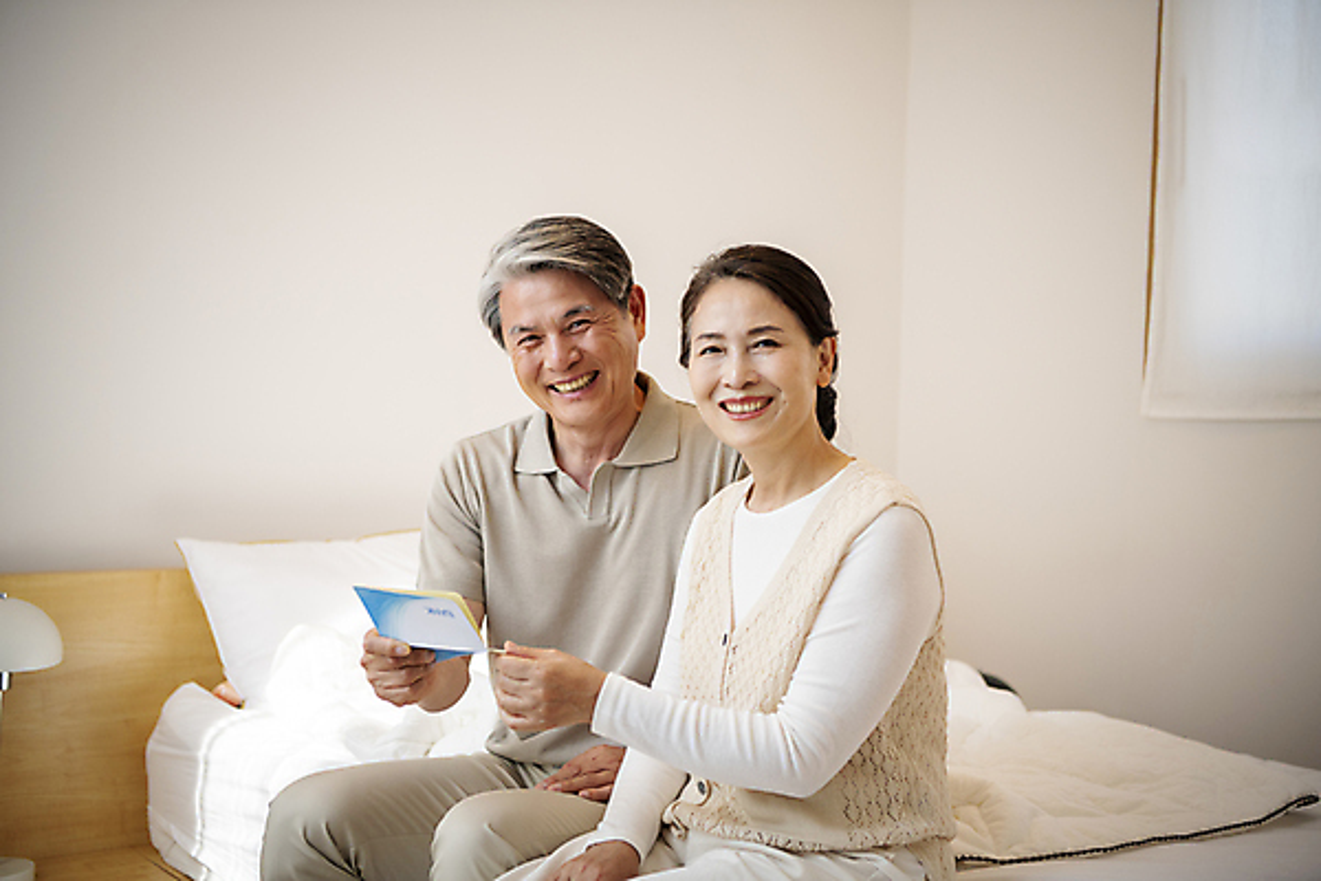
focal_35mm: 46
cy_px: 440
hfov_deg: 42.7
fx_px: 1688
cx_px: 660
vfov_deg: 29.2
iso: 400
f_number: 2.8
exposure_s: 1/250
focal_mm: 46
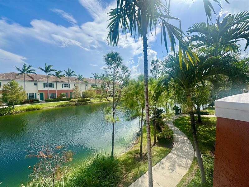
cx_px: 124
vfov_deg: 85.7
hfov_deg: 102.1
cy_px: 94
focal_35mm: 14
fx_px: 101
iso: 50
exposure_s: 1/2415
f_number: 2.2
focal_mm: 2.22
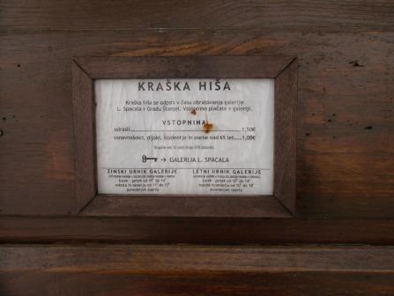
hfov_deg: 42.0
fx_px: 513
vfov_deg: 32.2
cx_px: 197
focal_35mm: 45
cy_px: 148
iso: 80
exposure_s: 1/80
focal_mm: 9.3
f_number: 4.2
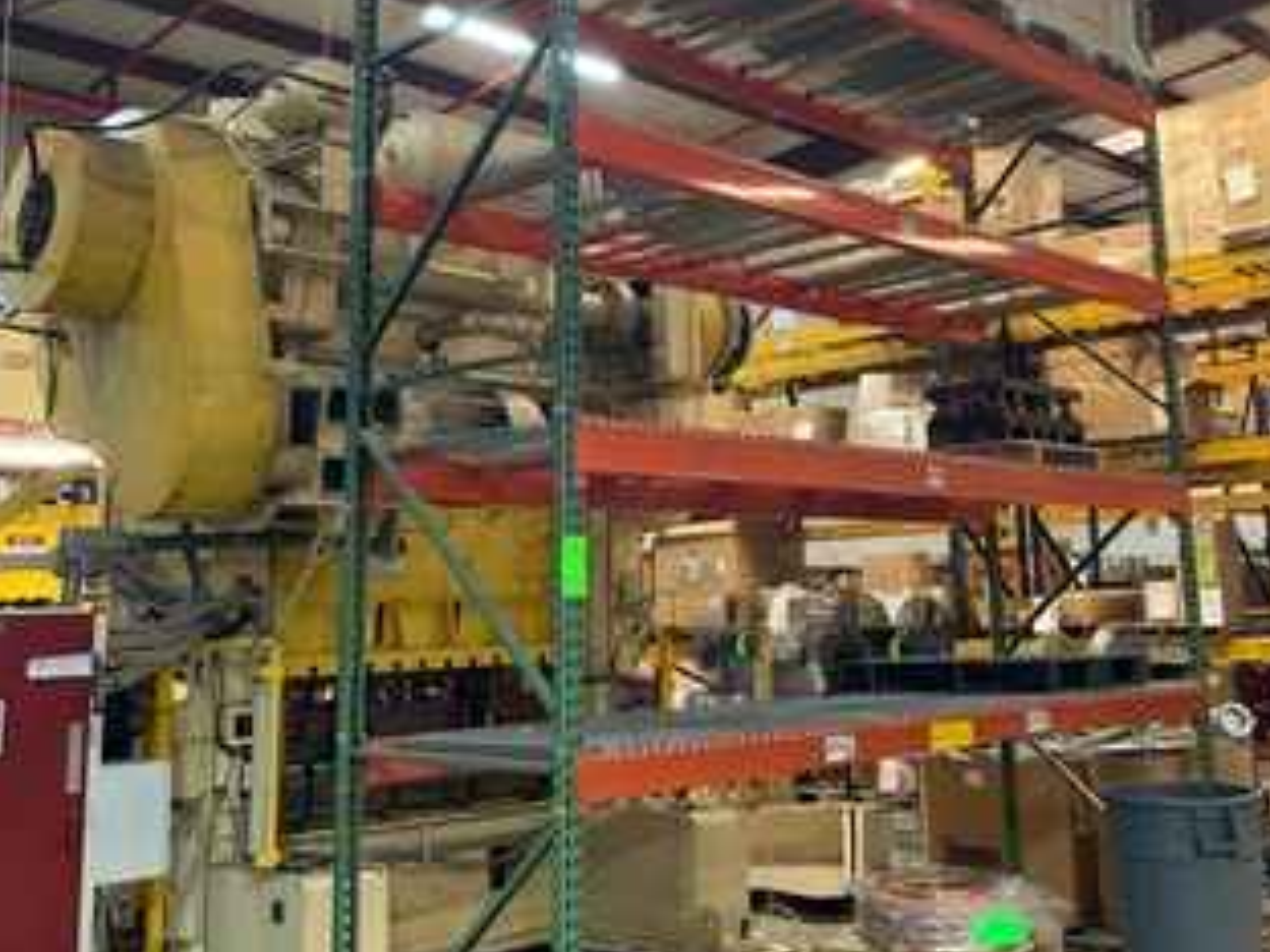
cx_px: 725
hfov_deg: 46.7
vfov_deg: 35.7
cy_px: 342
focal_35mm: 40
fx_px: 1468
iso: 250
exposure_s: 1/40
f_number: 1.8
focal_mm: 4.25
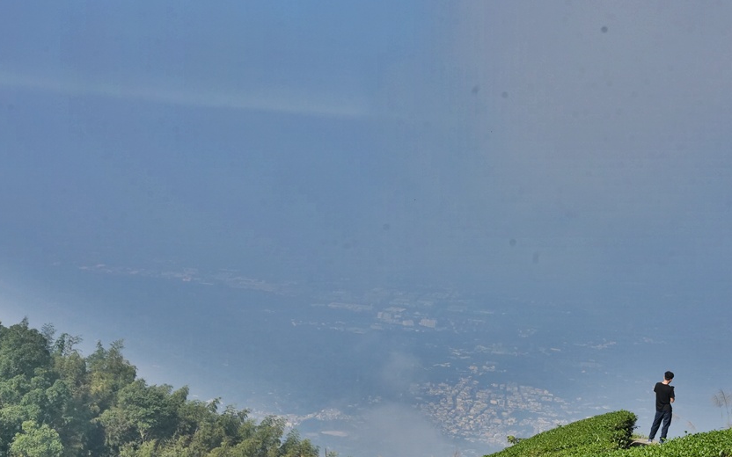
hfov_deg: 25.9
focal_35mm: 80
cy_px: 251
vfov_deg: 16.3
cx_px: 382
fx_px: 1594
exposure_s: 1/4000
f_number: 11
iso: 2500
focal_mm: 63.7
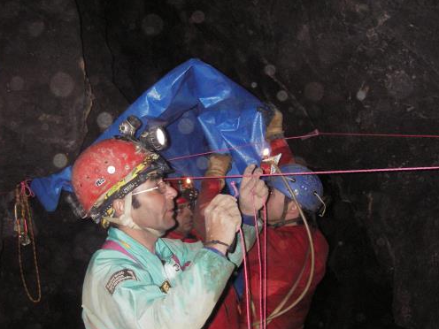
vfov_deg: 31.4
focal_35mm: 46
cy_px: 196
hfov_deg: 41.2
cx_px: 228
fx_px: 583
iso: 200
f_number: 3.3
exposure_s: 1/30
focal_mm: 6.3
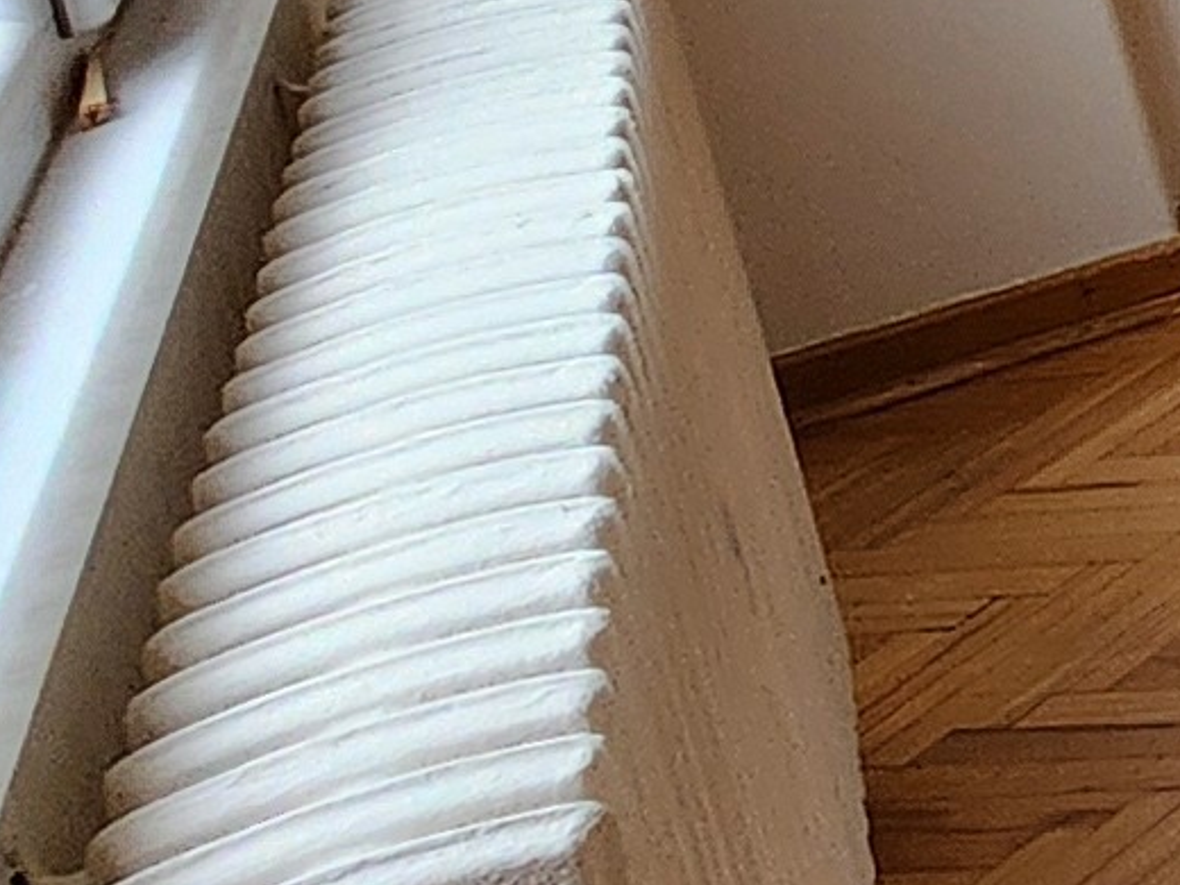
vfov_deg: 13.2
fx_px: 3409
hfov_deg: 10.8
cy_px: -756
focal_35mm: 100
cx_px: 3715
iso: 125
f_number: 2.2
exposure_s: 1/50
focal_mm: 2.2
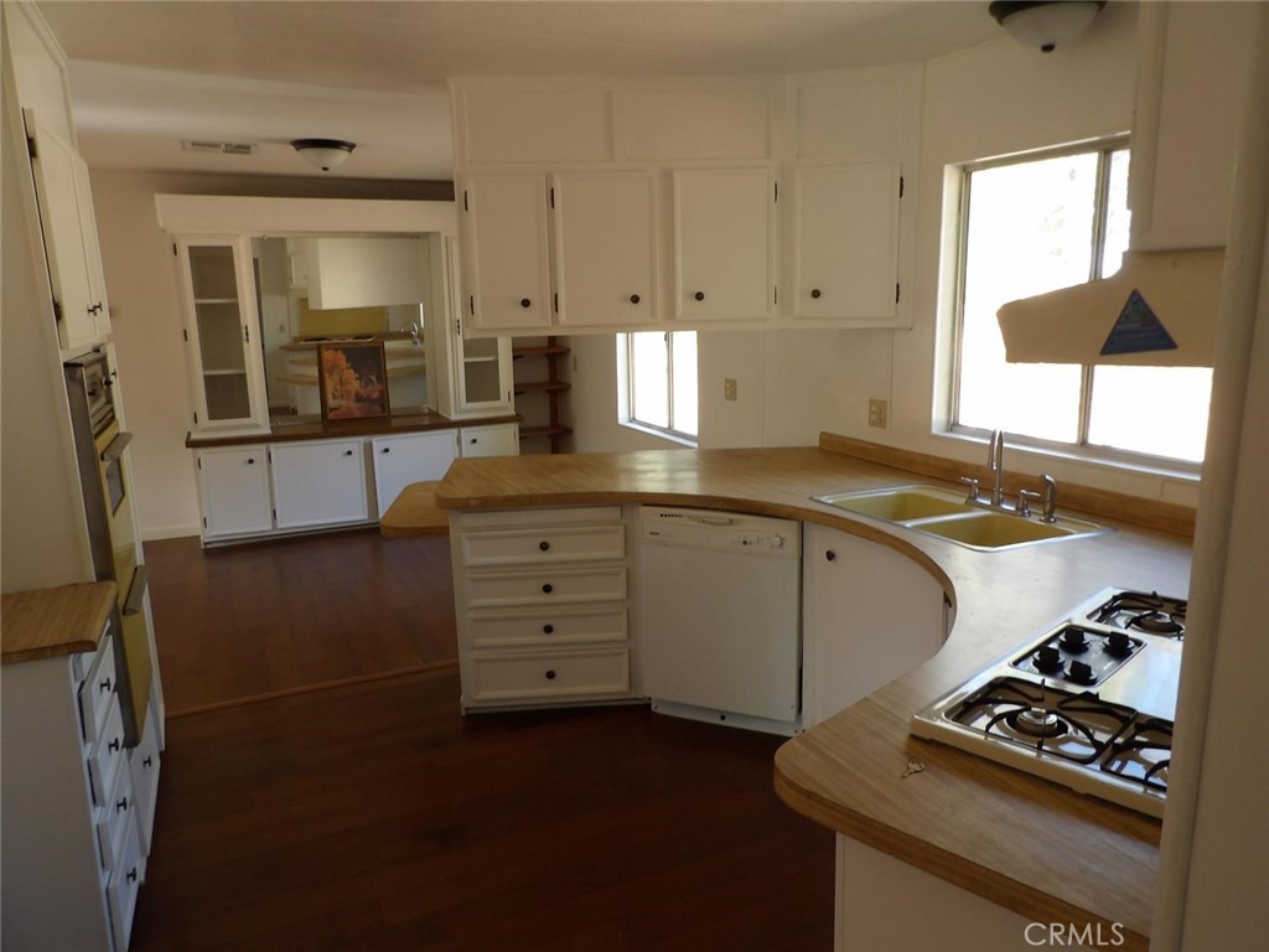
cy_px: 476
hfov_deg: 71.6
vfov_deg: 56.8
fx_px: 880
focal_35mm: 24
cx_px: 634
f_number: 3.2
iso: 110
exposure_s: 1/33
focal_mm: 4.3
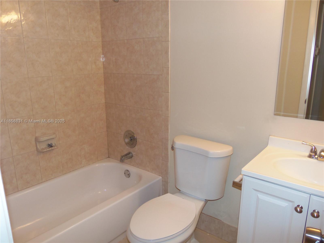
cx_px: 162
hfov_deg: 67.3
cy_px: 122
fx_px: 243
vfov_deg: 53.1
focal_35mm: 26
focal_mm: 4.7
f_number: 3.2
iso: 100
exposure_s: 1/40
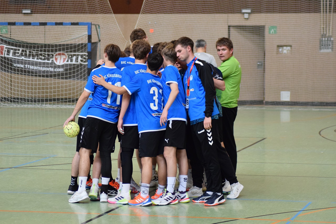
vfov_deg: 9.9
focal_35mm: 138
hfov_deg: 14.9
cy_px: 112
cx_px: 168
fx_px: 1288
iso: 2200
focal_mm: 92
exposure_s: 1/500
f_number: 4
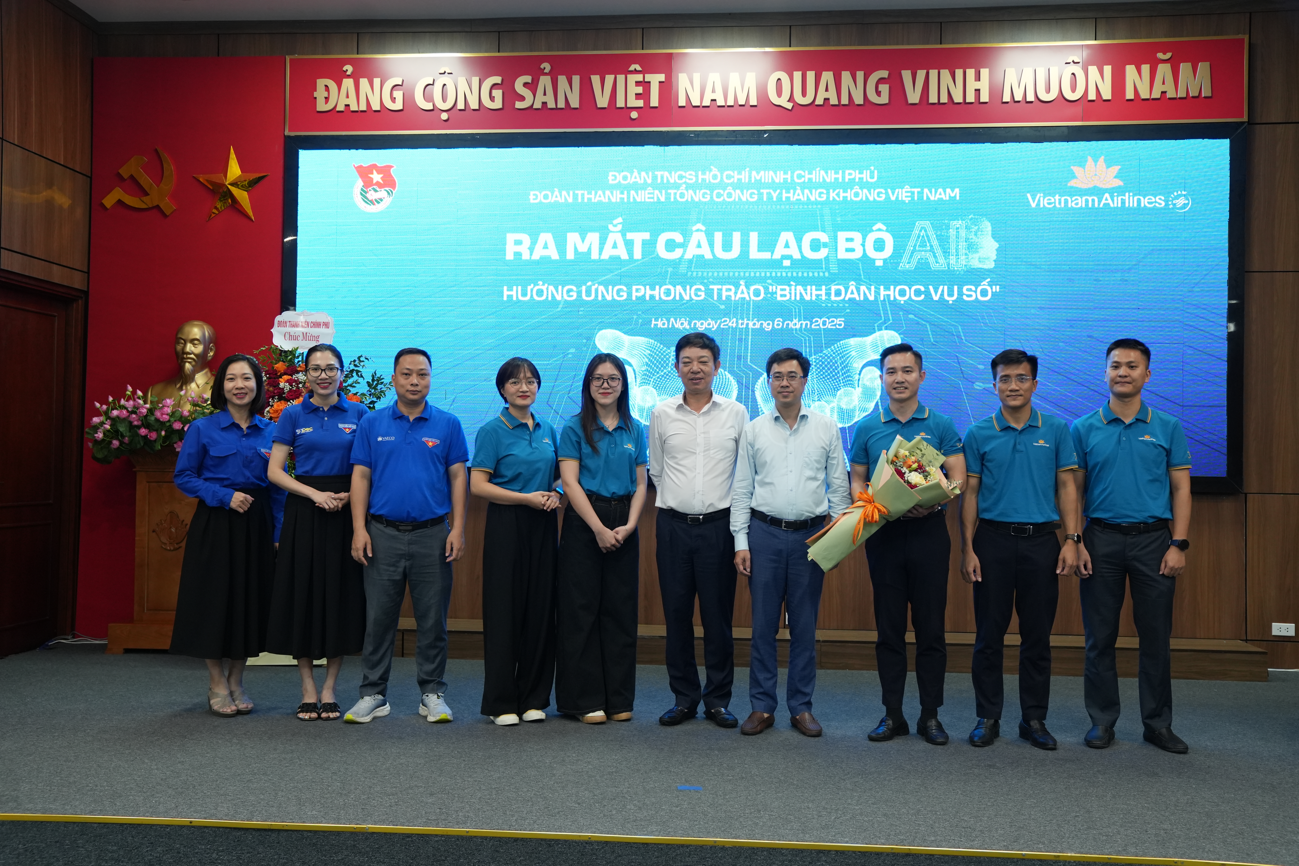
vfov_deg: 40.0
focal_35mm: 33
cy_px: 433
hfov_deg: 57.2
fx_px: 1191
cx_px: 650
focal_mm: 33
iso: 2000
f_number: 3.5
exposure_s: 1/125
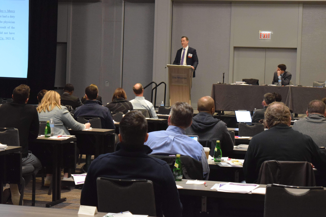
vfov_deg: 16.6
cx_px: 163
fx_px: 747
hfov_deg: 24.6
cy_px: 108
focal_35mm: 82
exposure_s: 1/60
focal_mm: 55
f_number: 5.6
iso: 3600
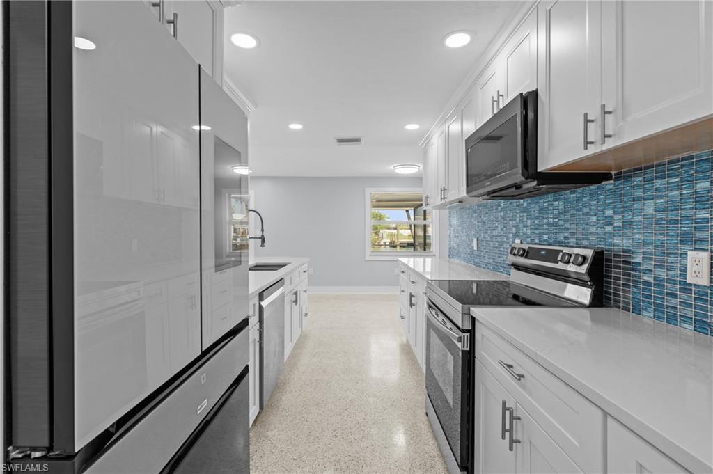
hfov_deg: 96.8
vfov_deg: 73.7
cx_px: 356
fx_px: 317
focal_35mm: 16
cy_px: 237
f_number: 9
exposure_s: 1/6
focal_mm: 16
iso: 400
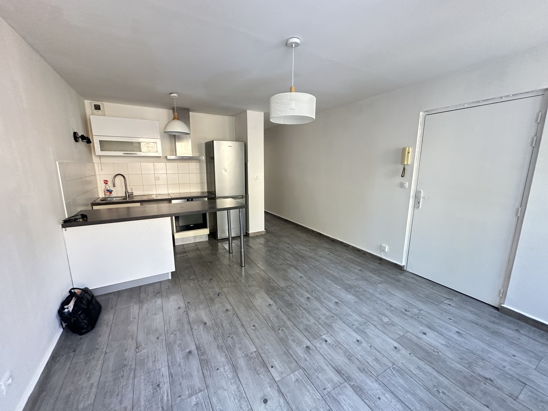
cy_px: 206
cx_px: 274
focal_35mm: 14
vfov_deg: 85.7
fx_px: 222
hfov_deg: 102.1
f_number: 2.2
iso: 320
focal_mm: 2.22
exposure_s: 1/83
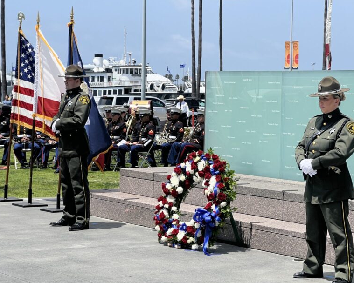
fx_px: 996
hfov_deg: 20.1
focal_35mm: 95
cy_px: 151
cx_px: 217
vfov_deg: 16.2
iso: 32
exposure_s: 1/978
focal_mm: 9
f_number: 2.8
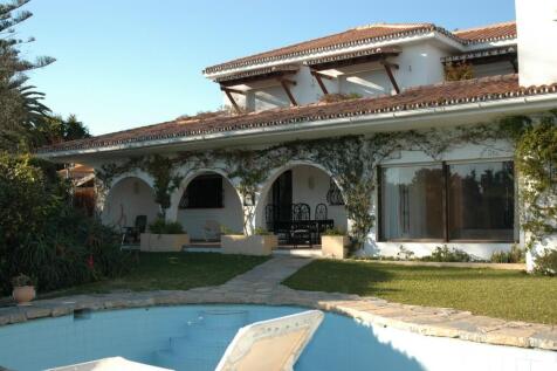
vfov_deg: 31.9
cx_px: 278
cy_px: 186
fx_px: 650
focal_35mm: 42
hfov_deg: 46.4
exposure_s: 1/500
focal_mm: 28
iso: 400
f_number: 6.3
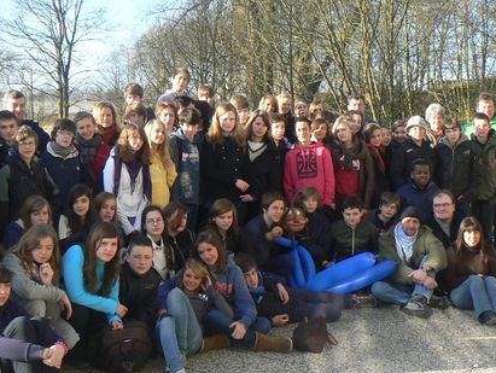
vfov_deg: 26.1
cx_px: 152
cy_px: 174
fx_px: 803
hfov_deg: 33.9
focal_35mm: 56
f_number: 5.6
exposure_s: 1/125
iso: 80
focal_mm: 6
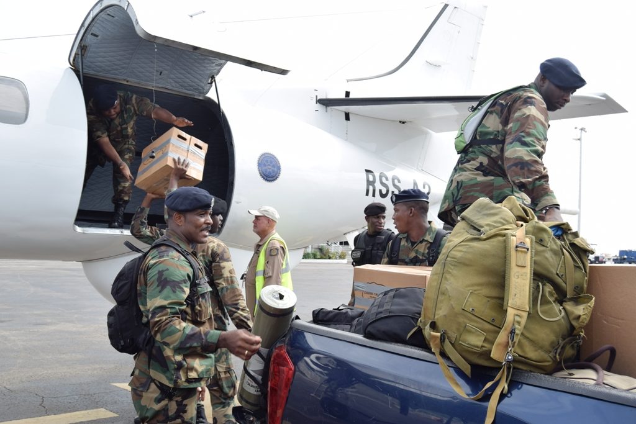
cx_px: 318
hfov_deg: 53.1
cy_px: 212
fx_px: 636
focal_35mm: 36
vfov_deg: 36.9
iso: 100
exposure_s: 1/200
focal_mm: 24
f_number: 5.6
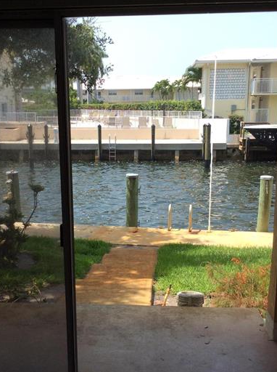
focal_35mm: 48
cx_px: 122
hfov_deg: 30.1
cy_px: 226
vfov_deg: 39.5
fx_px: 514
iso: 32
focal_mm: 3.3
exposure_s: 1/665
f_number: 2.4
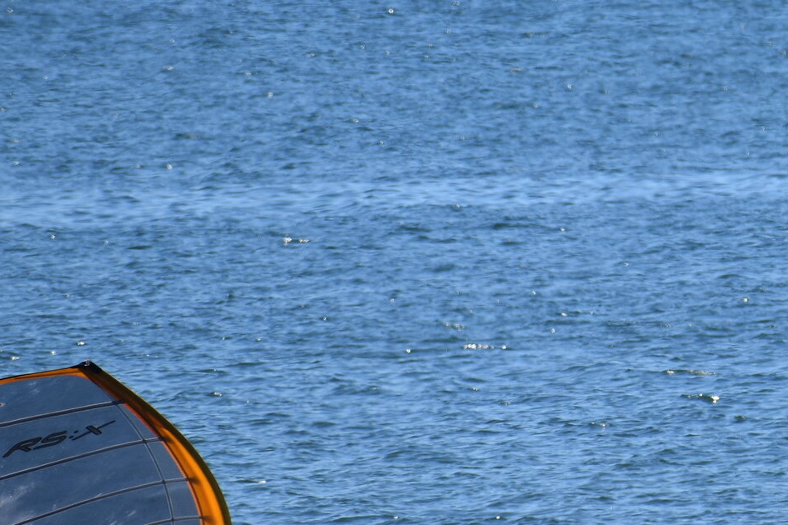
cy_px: 195
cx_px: 865
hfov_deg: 2.2
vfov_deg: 1.4
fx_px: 20837
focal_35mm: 952
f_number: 8
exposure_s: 1/1000
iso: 200
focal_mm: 240
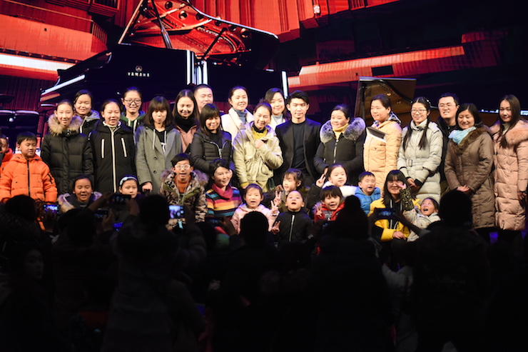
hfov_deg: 15.2
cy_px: 176
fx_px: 1979
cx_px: 264
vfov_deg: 10.2
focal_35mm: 135
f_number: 2.8
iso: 1250
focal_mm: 90
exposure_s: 1/500
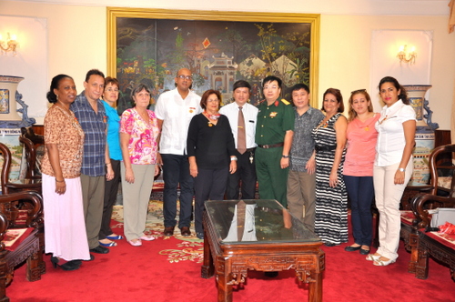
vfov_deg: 35.4
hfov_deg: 51.3
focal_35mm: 38
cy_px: 151
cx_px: 228
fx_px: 473
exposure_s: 1/60
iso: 400
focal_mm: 25
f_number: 5.6
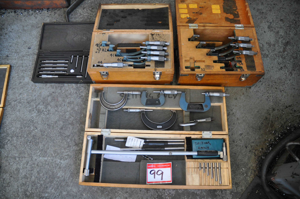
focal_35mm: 27
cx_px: 150
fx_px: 225
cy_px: 100
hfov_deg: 67.4
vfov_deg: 47.8
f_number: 3.5
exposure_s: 1/50
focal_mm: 18
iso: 800
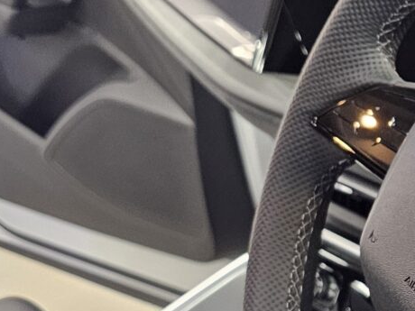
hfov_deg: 18.5
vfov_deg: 15.2
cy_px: 274
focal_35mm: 96
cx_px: 588
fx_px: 1151
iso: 400
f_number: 1.7
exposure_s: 1/100
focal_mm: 6.3
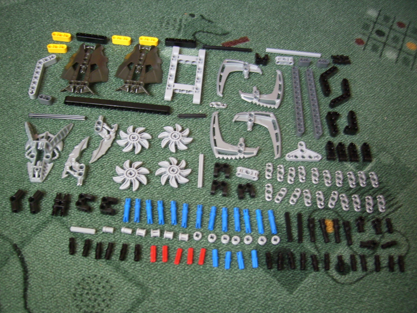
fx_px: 410
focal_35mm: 34
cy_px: 162
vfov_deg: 41.8
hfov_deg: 53.9
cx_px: 198
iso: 50
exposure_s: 1/3
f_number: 2.8
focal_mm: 5.99
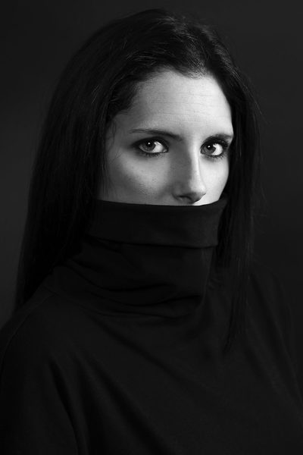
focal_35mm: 85
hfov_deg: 16.1
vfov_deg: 23.9
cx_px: 152
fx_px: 1073
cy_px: 228
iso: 100
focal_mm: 85
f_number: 5.6
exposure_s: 1/125
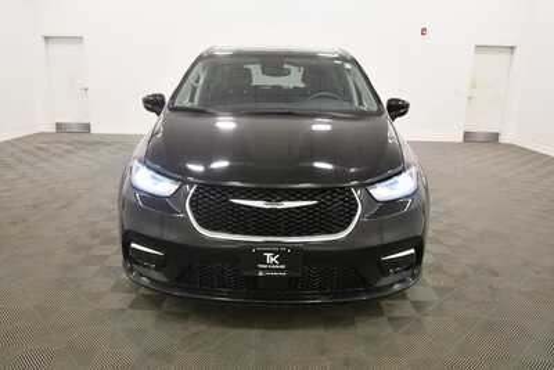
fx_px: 431
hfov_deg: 65.5
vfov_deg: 46.4
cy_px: 185
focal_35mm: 28
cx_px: 277
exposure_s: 1/125
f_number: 5.6
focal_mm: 19
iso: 1100
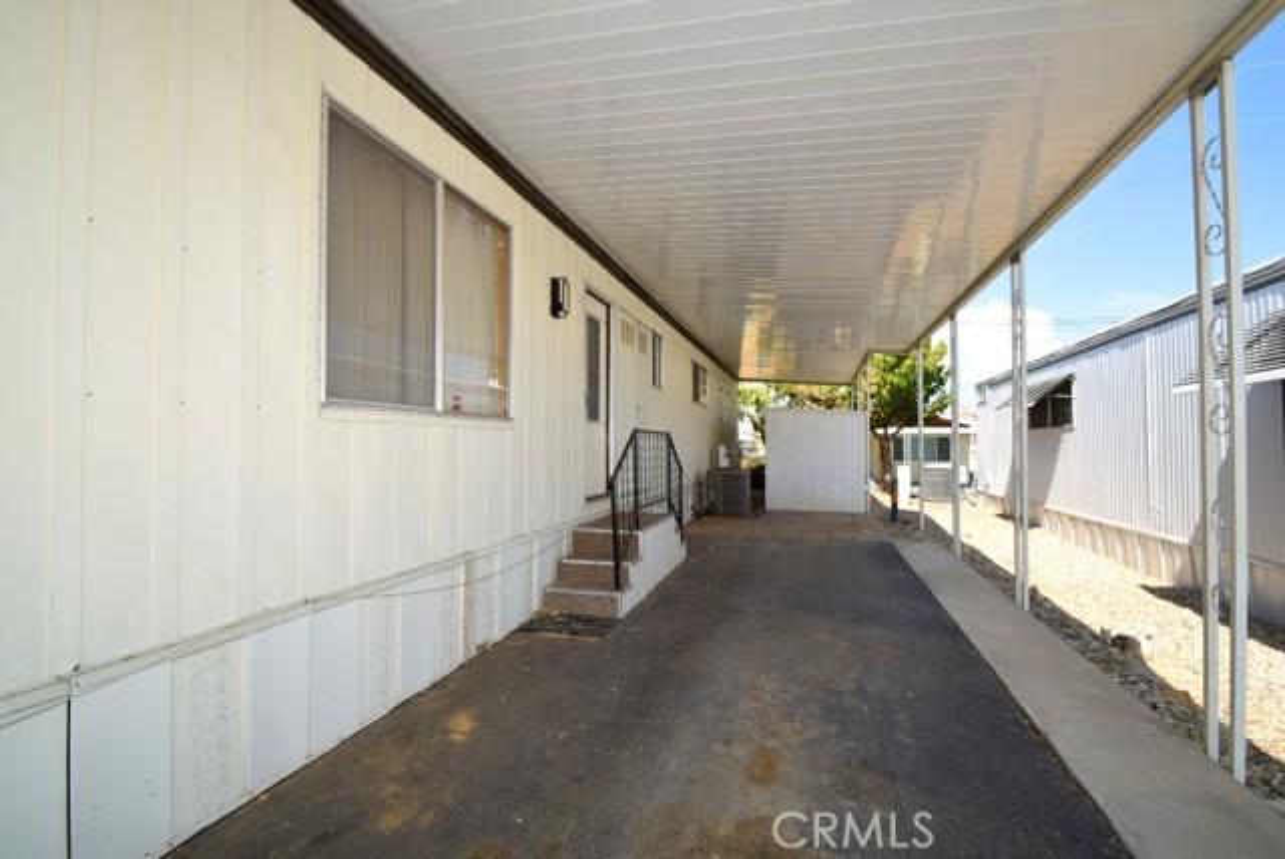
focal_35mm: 15
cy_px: 430
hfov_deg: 100.3
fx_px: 536
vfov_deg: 77.4
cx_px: 642
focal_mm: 10
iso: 100
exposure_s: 1/200
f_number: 7.1
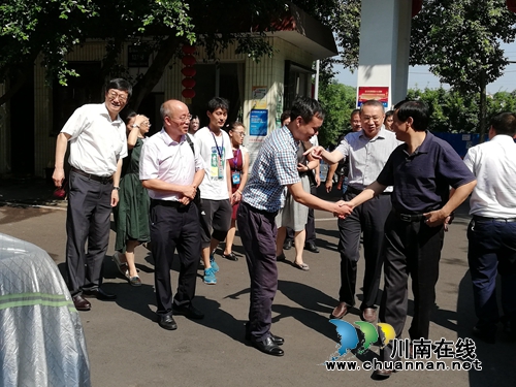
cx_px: 258
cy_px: 194
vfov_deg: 36.0
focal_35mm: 40
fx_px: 596
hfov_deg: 46.8
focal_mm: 3.81
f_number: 2.2
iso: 50
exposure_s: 1/888
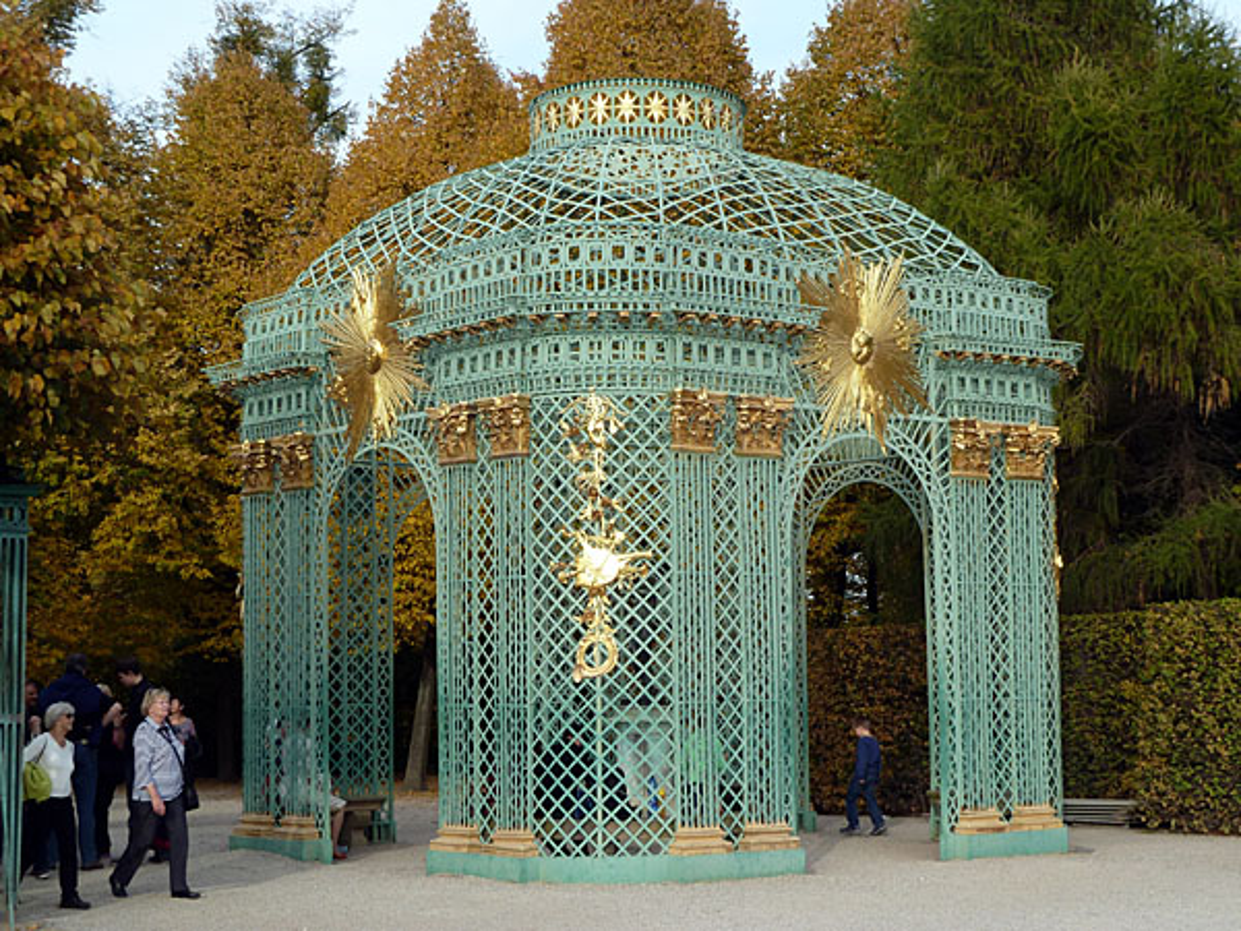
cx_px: 620
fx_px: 2259
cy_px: 466
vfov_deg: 23.3
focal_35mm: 63
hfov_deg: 30.7
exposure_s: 1/200
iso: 80
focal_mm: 10.3
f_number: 4
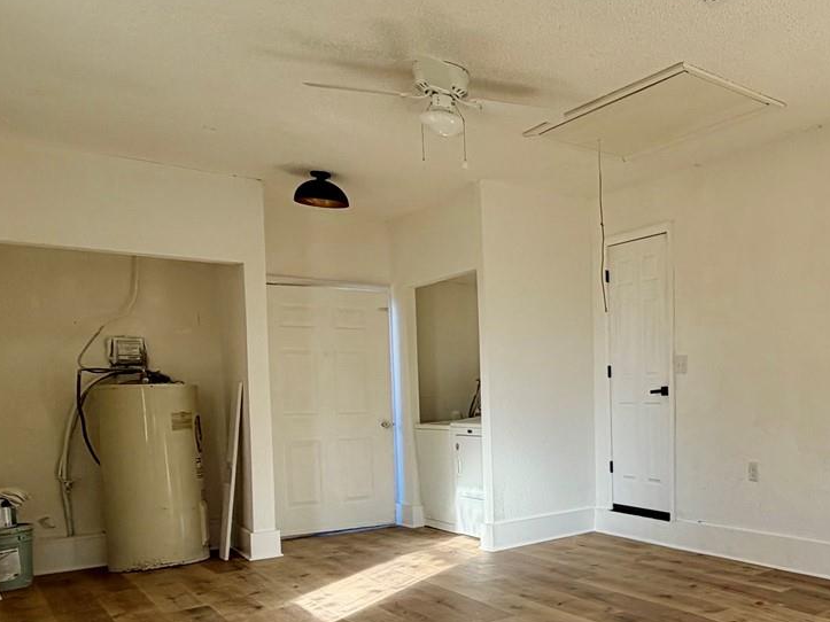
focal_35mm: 31
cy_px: 418
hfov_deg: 46.4
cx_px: 871
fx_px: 743
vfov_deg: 44.7
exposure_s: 1/502
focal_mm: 2.22
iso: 64
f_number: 2.2
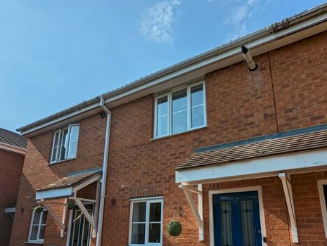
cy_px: 169
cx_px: 176
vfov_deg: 55.4
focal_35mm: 24
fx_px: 227
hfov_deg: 71.4
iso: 52
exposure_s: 1/4902
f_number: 2.2
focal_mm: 2.35
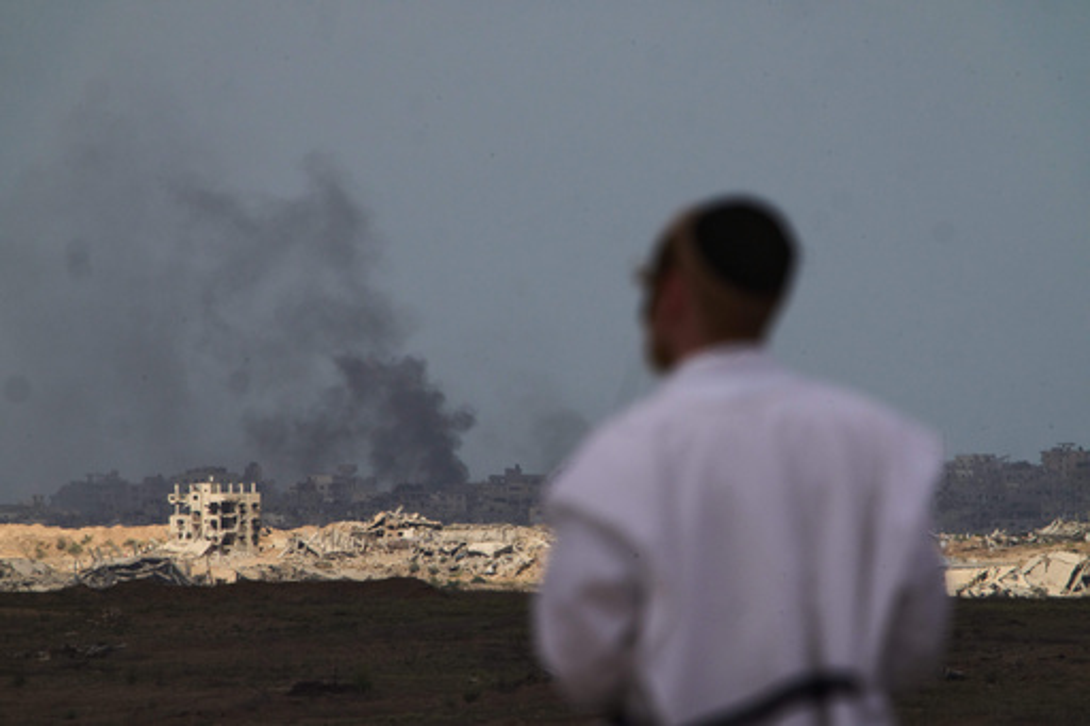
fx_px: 24213
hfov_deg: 2.6
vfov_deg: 1.7
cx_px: 545
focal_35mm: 800
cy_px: 363
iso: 1600
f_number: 25
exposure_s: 1/800
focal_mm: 800
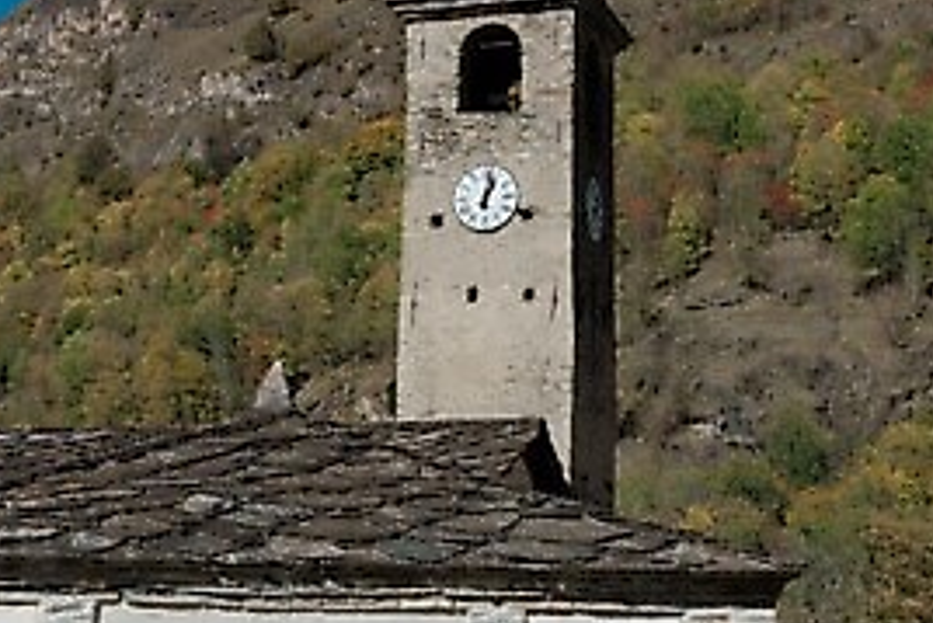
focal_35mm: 84
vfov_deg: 16.2
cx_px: 345
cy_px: 442
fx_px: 2178
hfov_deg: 24.1
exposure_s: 1/200
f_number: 13
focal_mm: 50
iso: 100
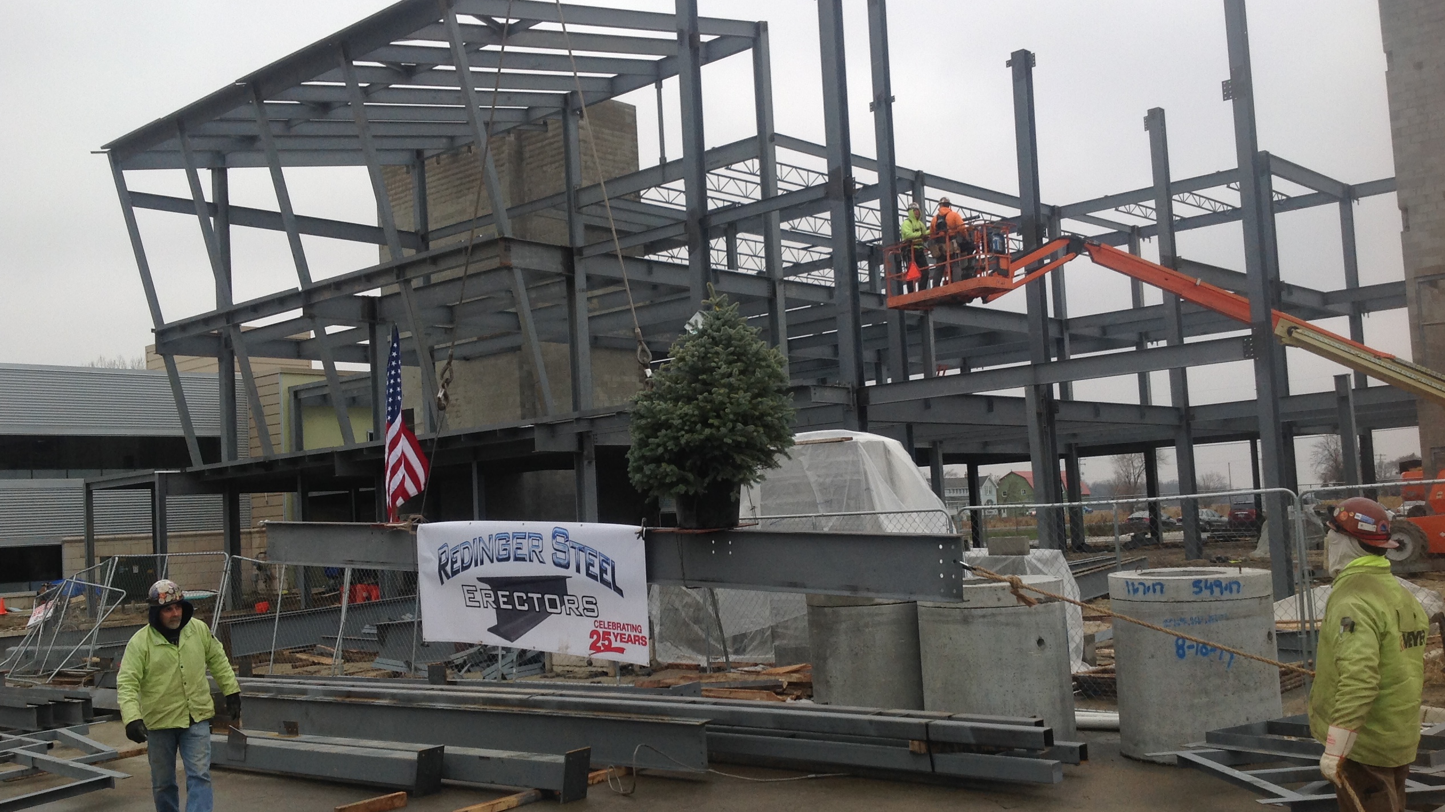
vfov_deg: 30.4
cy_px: 420
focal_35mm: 39
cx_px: 717
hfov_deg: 51.6
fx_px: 1494
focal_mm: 4.28
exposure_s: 1/222
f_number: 2.4
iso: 50
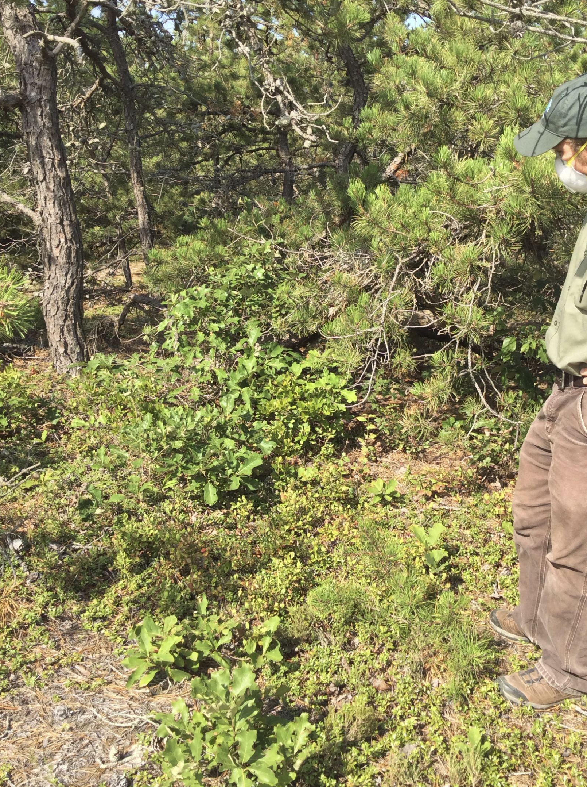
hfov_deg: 37.6
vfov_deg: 49.0
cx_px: 298
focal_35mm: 38
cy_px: 361
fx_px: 862
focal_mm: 3.3
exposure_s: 1/602
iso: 32
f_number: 2.4
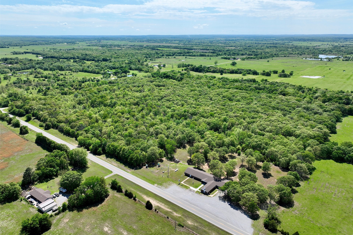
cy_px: 123
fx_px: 245
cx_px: 176
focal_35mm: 25
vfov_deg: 51.3
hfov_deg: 71.5
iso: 140
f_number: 2.8
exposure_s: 1/2500
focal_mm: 12.29
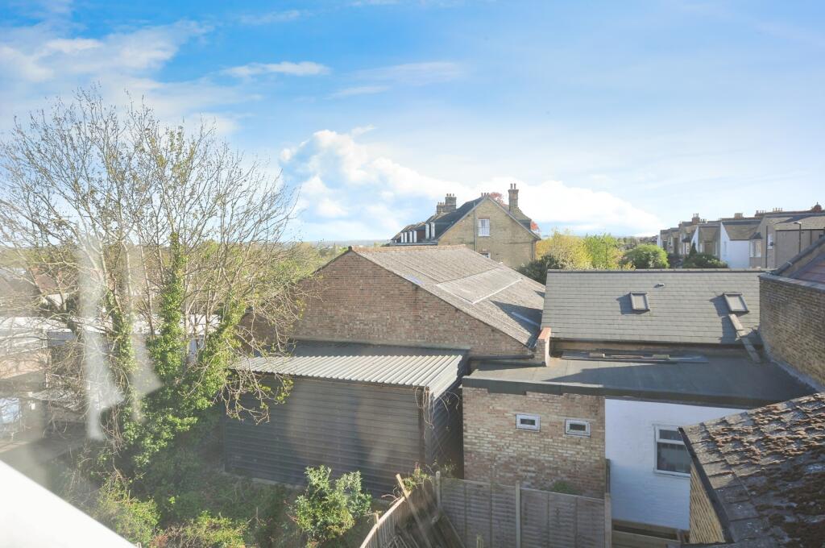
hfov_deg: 77.4
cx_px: 412
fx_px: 515
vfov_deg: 56.0
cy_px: 274
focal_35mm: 22
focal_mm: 15
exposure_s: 1/200
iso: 200
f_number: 7.1
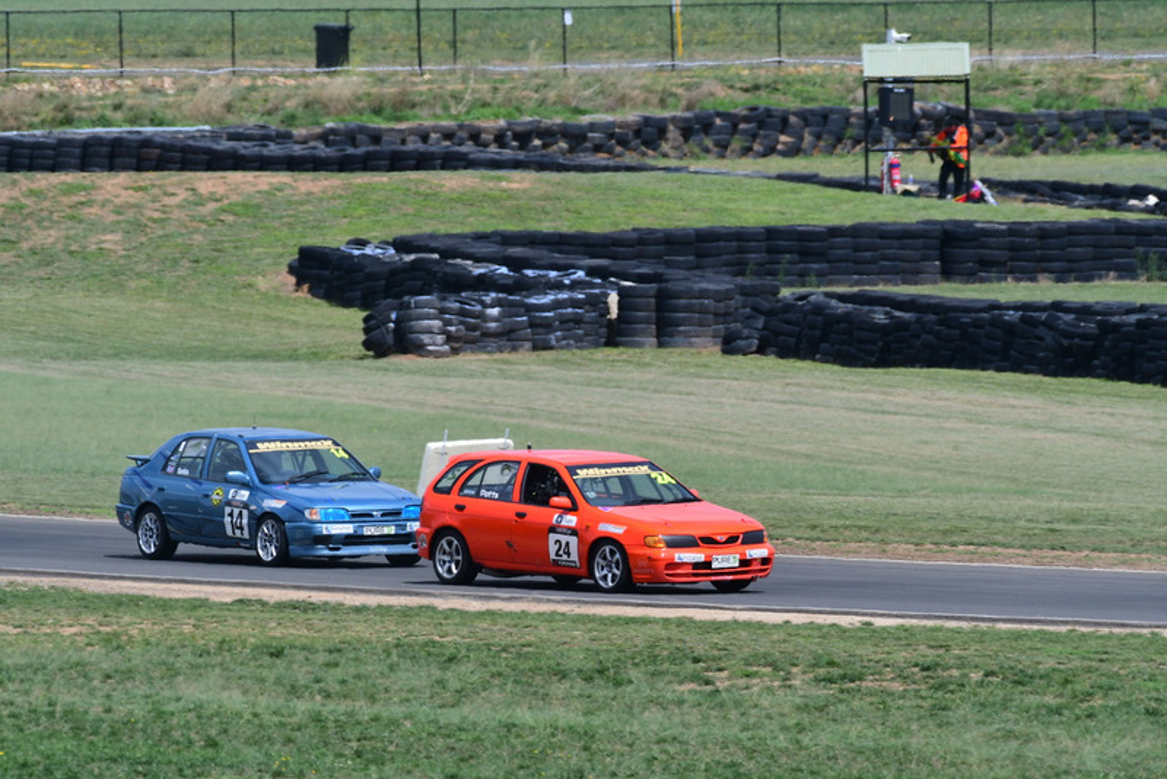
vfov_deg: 1.8
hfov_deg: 2.7
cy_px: 390
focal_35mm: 750
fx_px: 24320
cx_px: 584
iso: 250
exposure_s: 1/640
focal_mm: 500
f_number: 10
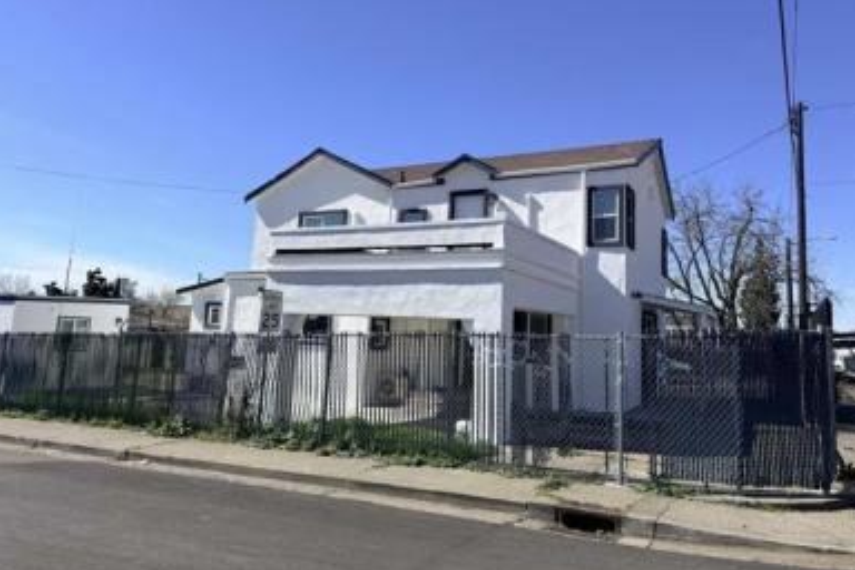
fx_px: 617
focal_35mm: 26
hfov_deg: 69.4
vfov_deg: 49.5
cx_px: 425
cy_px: 256
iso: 80
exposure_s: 1/5714
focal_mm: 6.76
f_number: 1.78
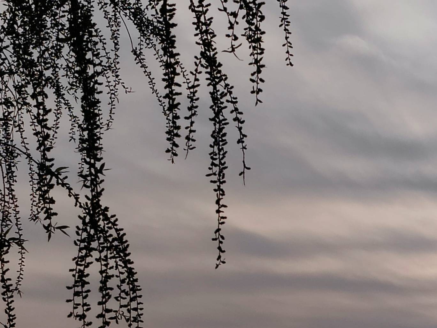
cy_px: 386
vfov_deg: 10.2
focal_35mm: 144
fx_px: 1818
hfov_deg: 13.5
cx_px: 434
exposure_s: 1/1200
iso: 50
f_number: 1.8
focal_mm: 6.14
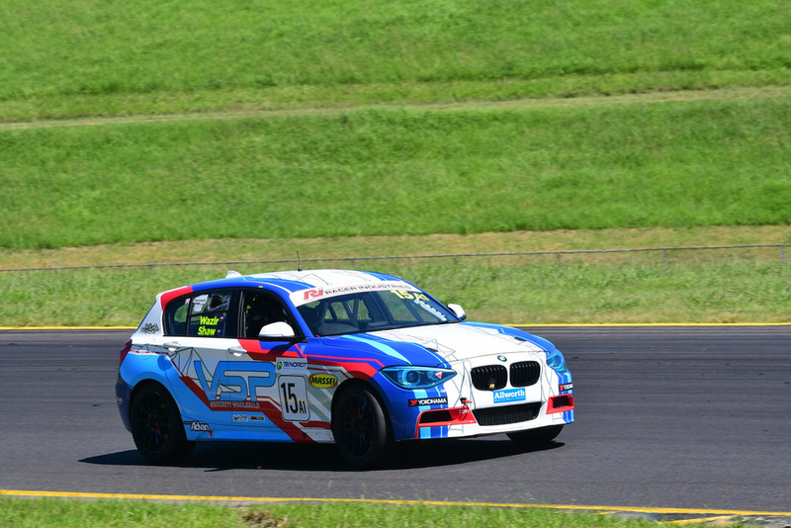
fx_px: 6594
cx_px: 396
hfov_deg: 6.9
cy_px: 264
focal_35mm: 300
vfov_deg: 4.6
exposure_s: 1/640
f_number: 11
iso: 500
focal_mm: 200
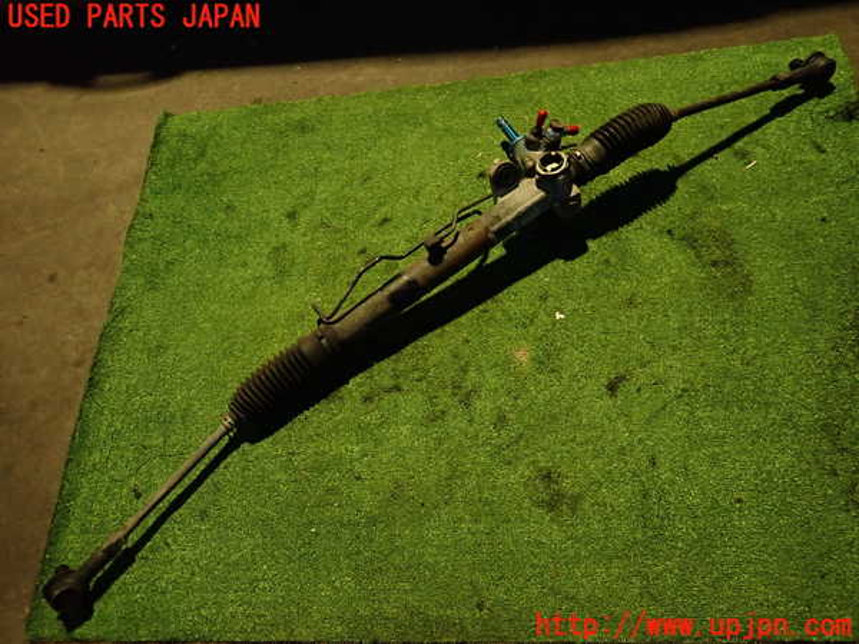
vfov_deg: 54.9
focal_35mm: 25
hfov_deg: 69.4
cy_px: 322
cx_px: 430
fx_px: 620
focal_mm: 4.5
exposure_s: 1/30
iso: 500
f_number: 2
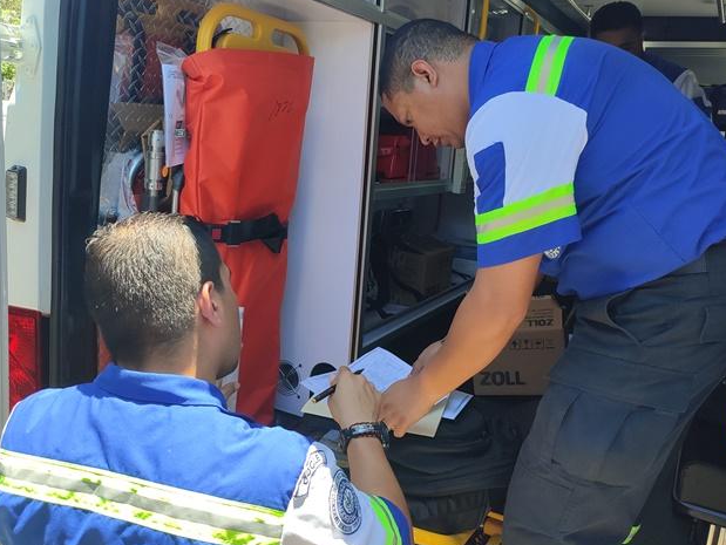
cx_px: 381
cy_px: 272
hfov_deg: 58.3
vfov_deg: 45.5
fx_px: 651
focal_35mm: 31
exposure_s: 1/138
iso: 50
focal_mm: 6.04
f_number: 1.9
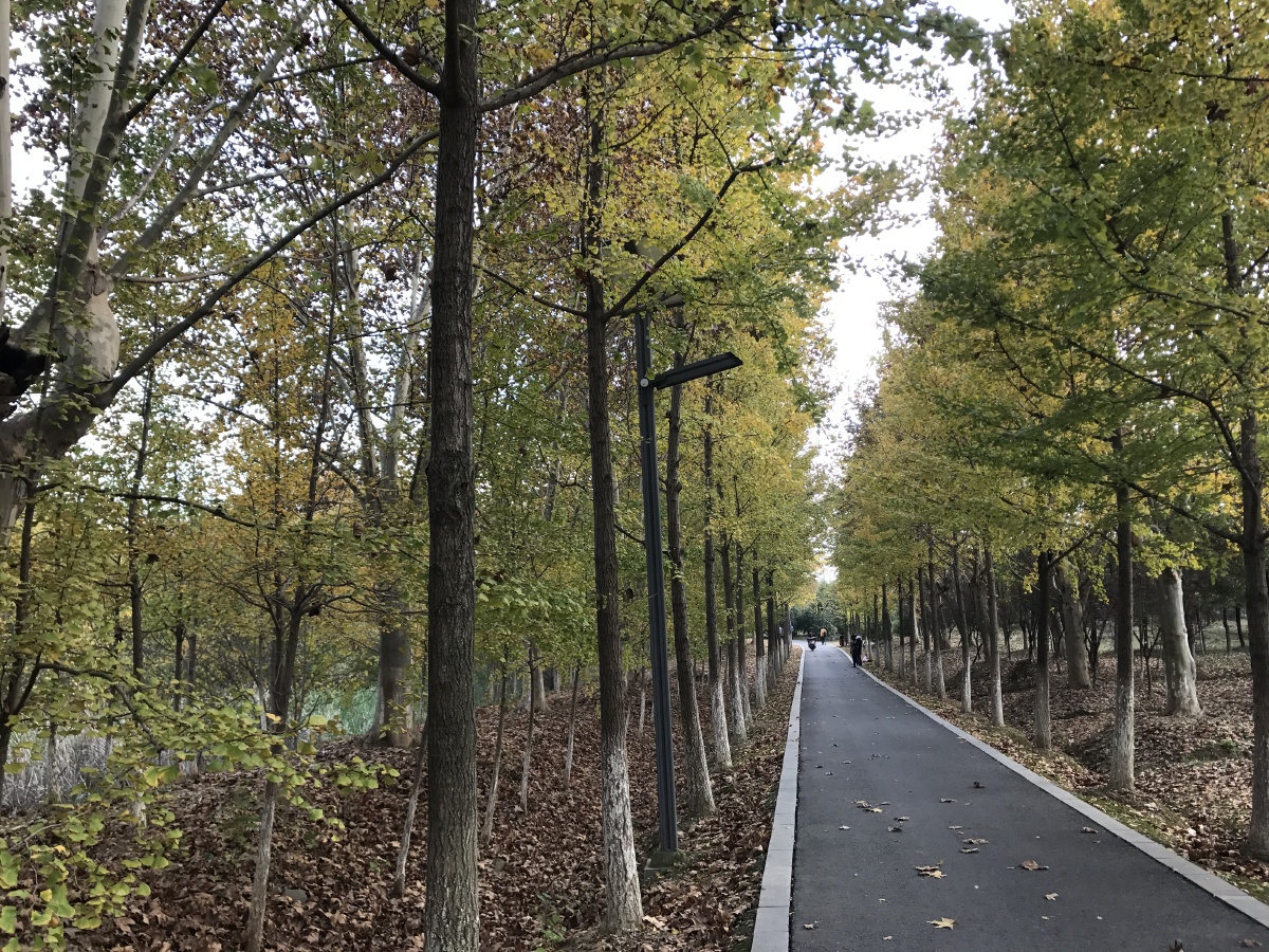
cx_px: 634
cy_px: 476
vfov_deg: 49.7
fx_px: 1026
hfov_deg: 63.4
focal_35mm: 28
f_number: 1.8
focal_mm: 3.99
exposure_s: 1/251
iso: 20
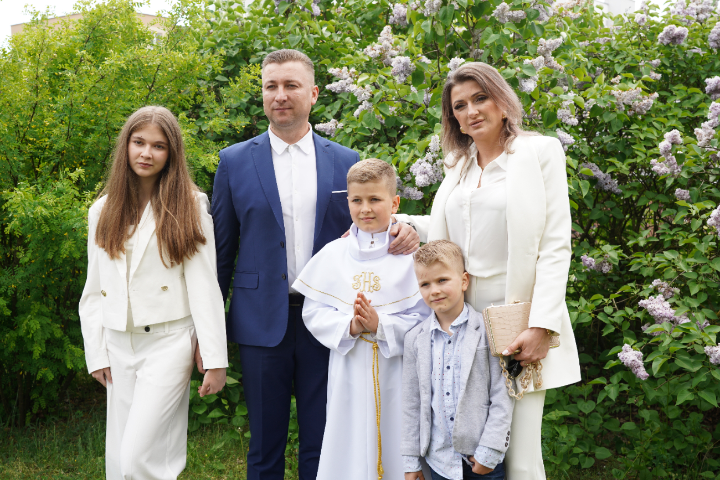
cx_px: 360
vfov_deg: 32.6
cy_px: 240
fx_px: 820
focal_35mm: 41
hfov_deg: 47.4
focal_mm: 41
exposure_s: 1/160
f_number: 5.6
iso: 160
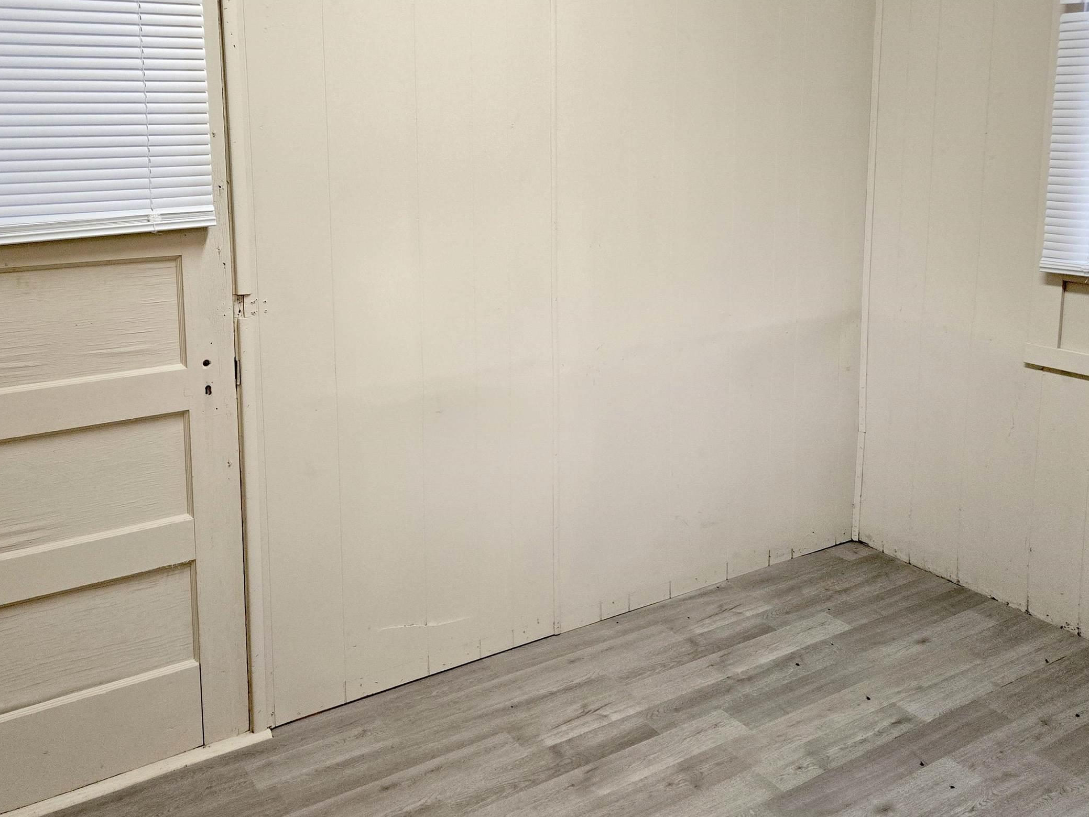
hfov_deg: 53.9
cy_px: 281
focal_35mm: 34
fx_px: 1070
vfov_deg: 41.3
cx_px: 524
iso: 250
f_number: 1.8
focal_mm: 5.4
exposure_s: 1/120
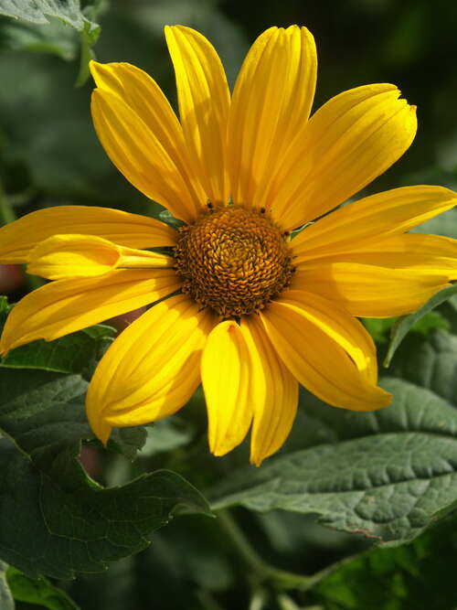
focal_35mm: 167
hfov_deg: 8.9
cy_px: 305
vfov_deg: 11.8
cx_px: 228
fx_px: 2941
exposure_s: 1/1000
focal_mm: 42.2
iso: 100
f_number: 3.5
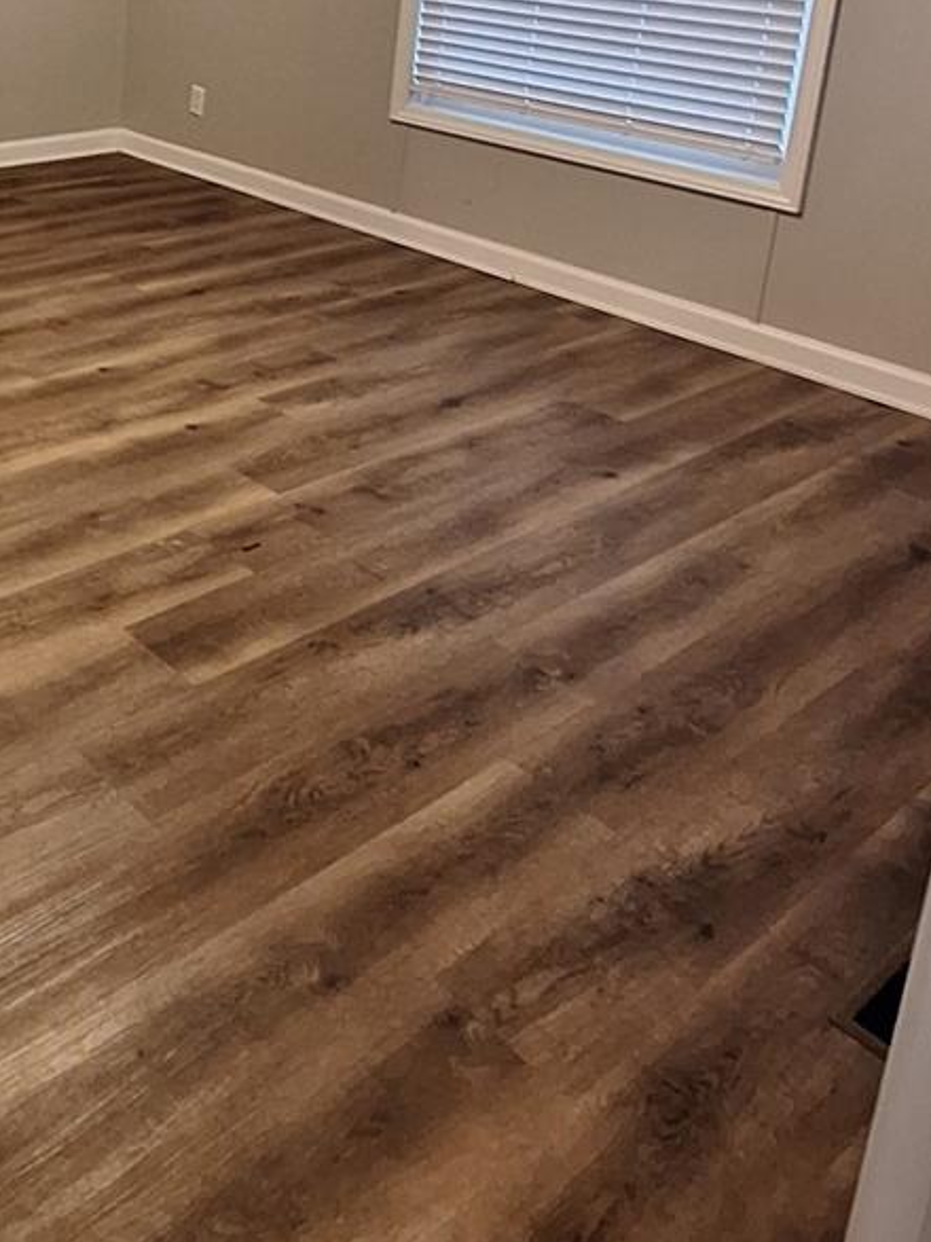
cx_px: -2
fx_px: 1220
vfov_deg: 48.5
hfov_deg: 37.3
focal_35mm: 34
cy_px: 131
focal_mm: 1.74
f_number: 2.2
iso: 160
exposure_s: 1/24
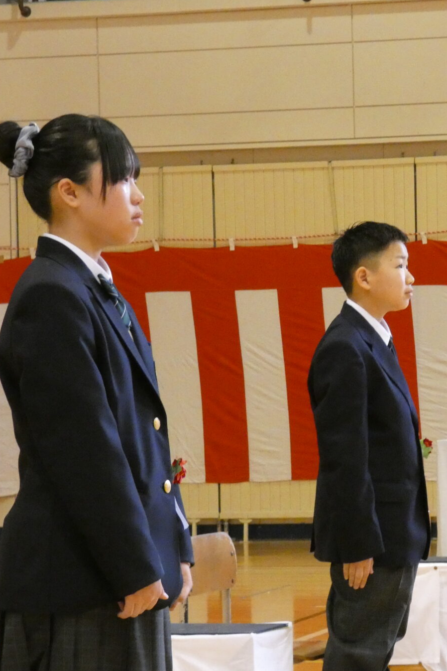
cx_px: 362
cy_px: 336
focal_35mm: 139
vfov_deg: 14.8
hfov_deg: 9.8
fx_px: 2589
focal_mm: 17.9
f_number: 4.8
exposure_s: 1/50
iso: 1600
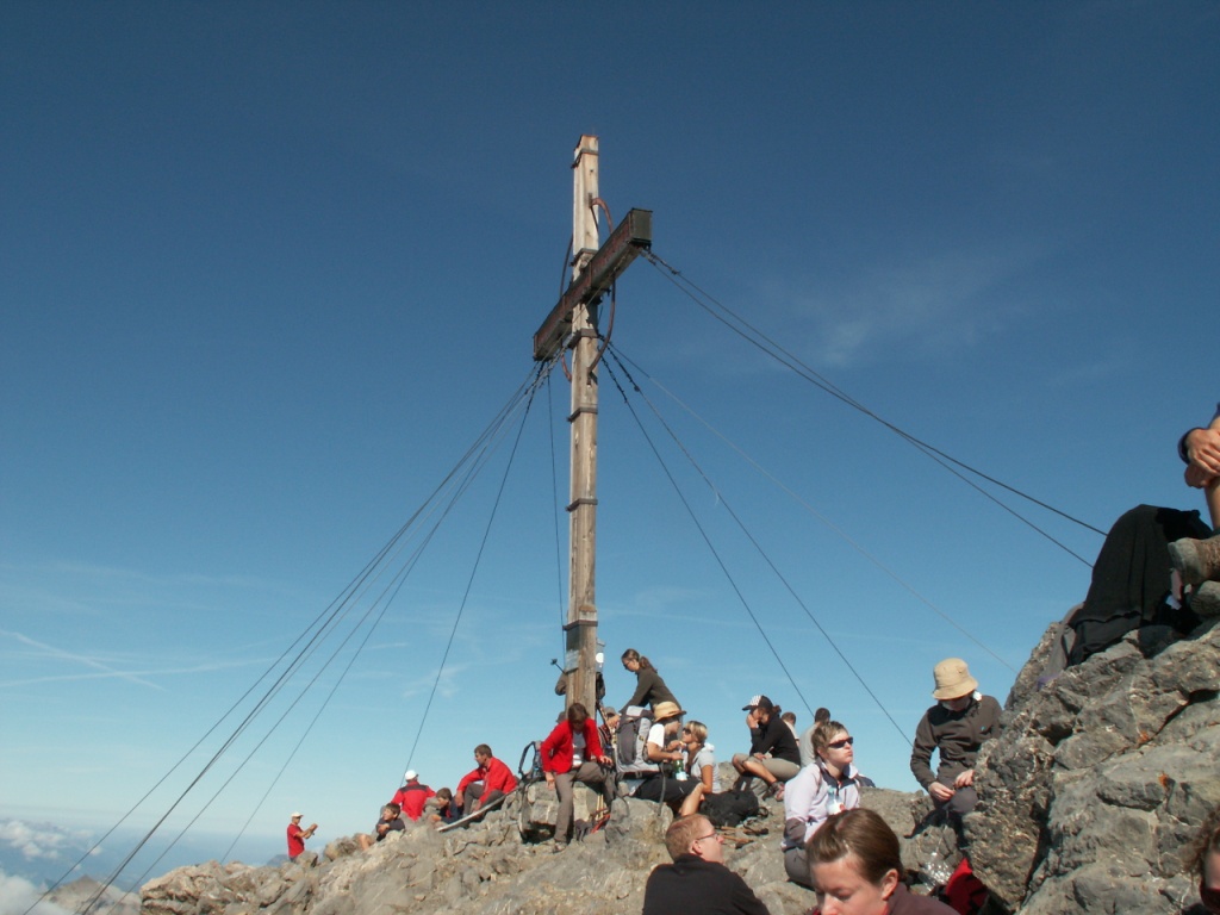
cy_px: 458
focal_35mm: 35
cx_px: 610
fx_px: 1234
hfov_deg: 52.6
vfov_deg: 40.7
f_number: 7.1
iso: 50
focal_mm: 5.86
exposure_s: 1/250
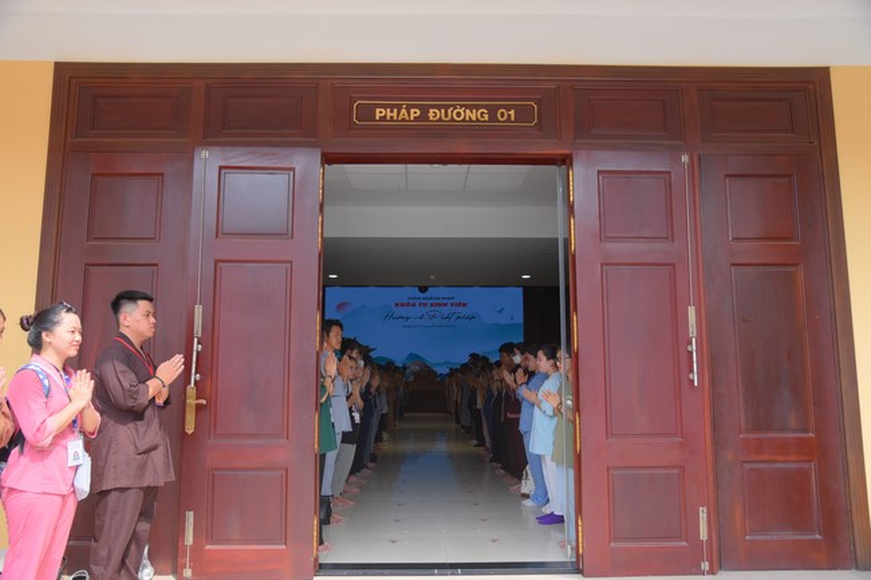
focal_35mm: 28
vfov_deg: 46.4
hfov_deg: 65.5
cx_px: 436
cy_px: 290
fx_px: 677
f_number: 6.3
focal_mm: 28
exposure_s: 1/200
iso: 160
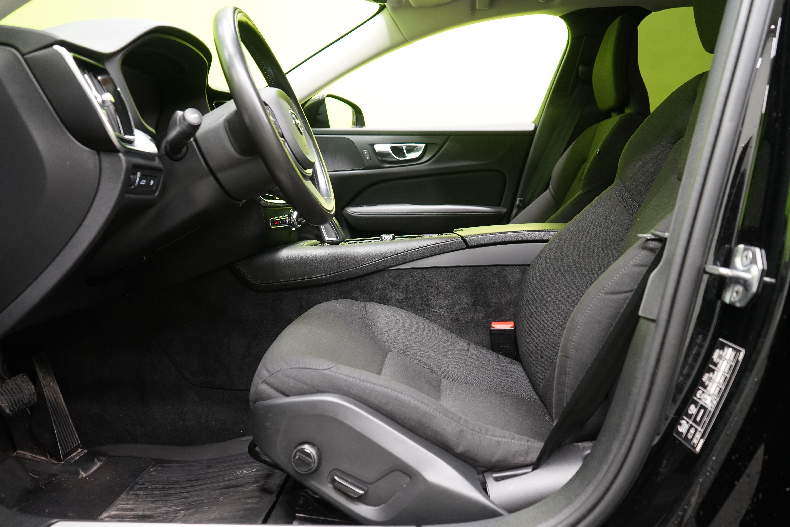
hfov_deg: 61.9
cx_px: 395
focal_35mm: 30
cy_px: 264
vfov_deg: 43.6
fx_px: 658
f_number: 5
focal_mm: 30
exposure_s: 1/20
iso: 2500
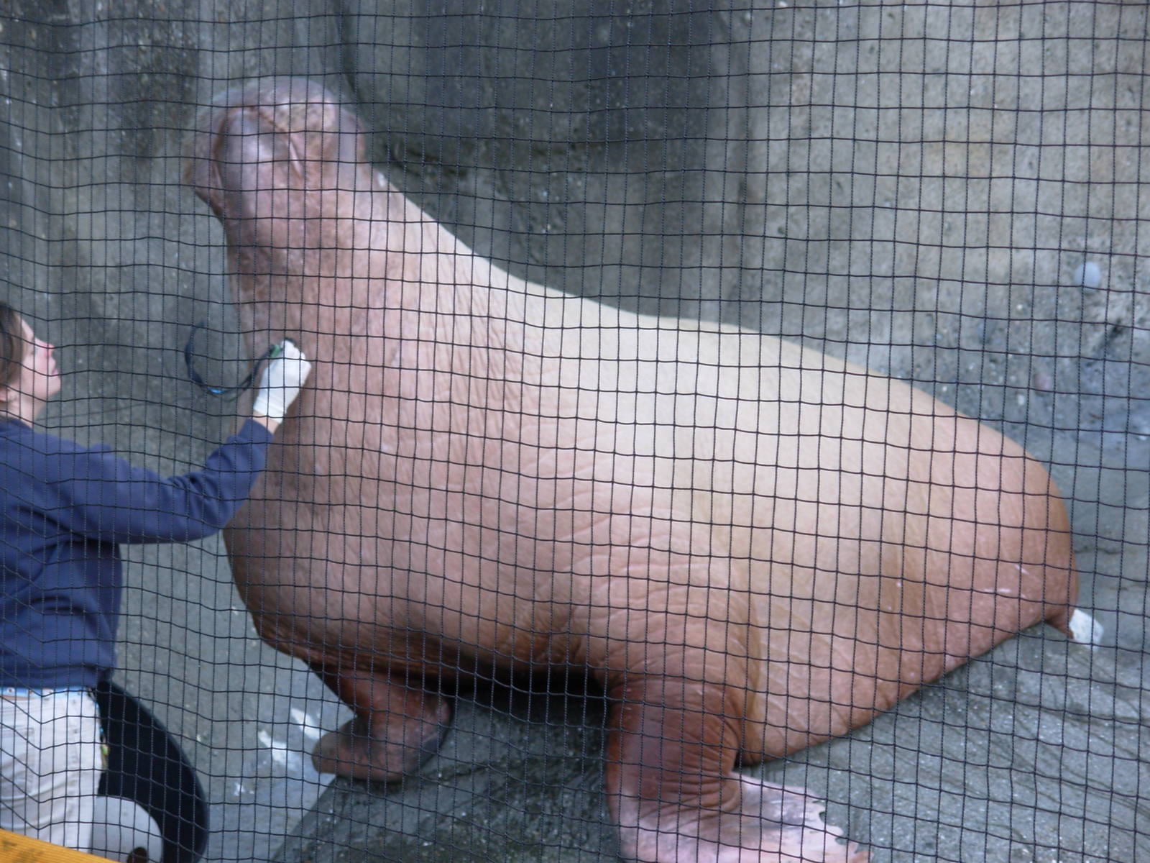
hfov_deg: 14.9
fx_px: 4385
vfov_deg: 11.2
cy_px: 432
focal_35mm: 132
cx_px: 575
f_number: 4.4
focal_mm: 21.8
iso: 50
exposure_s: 1/22.6
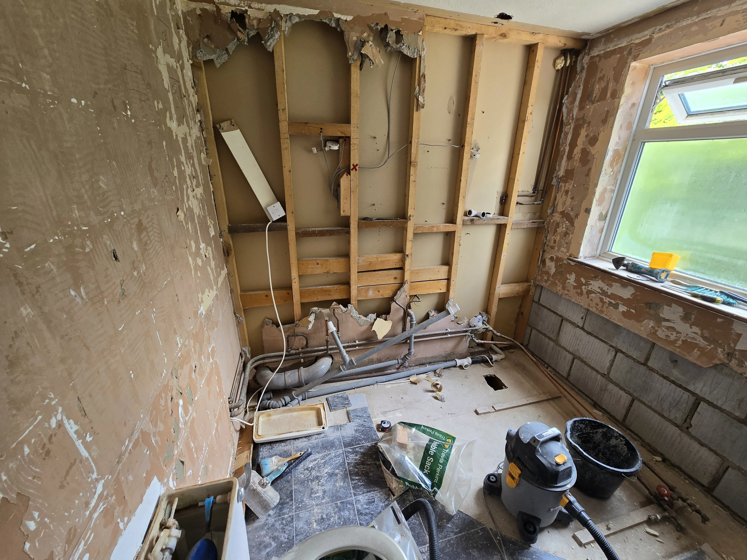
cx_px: 374
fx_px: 281
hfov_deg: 106.2
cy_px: 280
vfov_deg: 89.9
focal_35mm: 13
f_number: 2.2
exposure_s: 1/50
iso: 64
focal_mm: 2.2
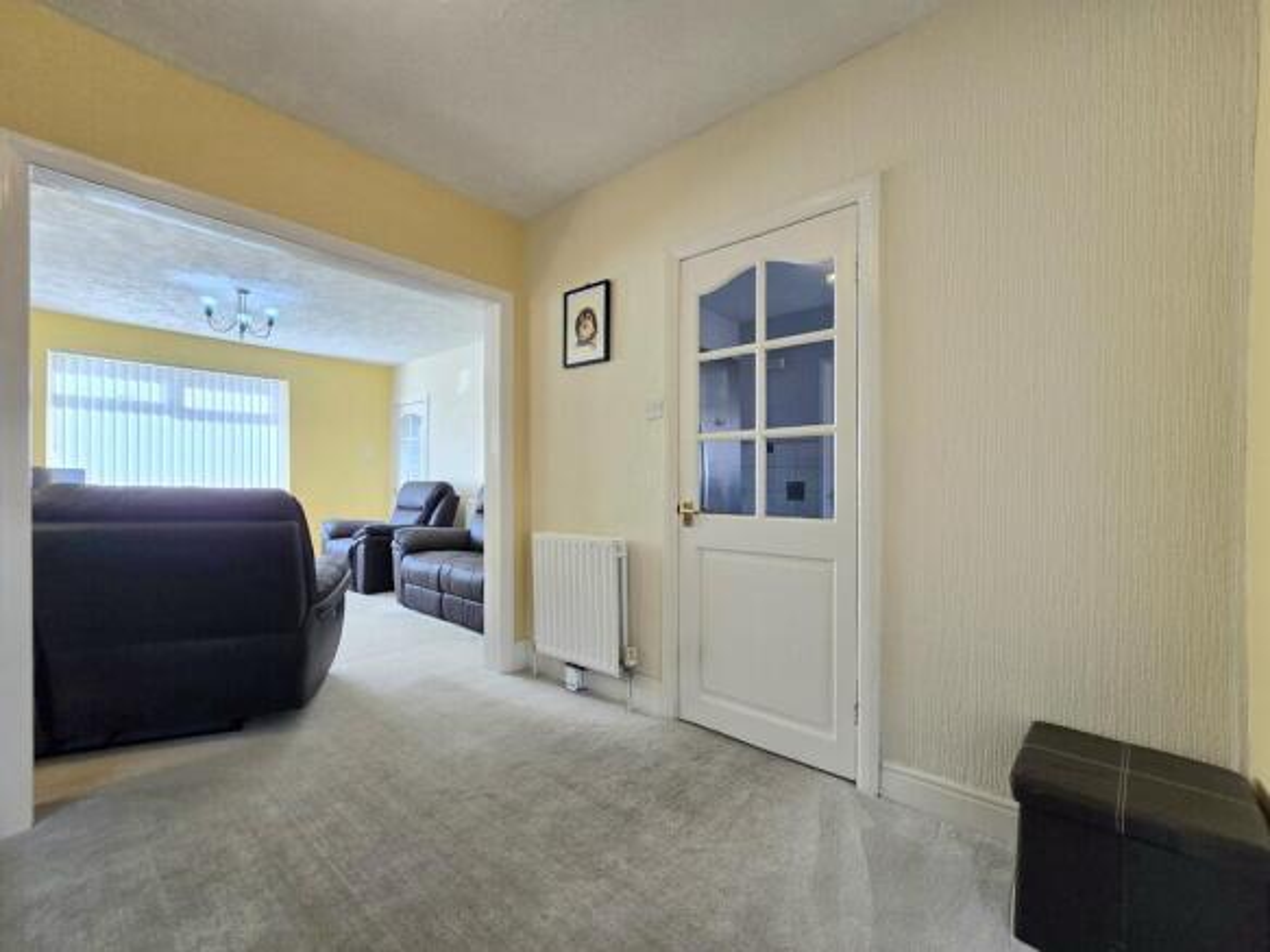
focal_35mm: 13
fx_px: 477
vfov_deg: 89.9
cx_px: 635
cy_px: 476
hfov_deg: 106.2
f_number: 2.2
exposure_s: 1/100
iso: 100
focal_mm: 2.2
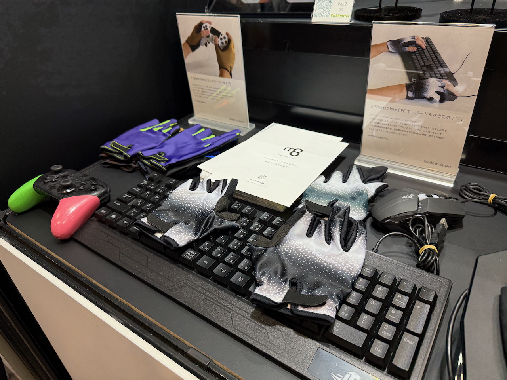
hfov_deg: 71.6
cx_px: 254
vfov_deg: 56.8
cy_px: 190
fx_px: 352
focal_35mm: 24
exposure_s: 1/100
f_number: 1.78
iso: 160
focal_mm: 6.76
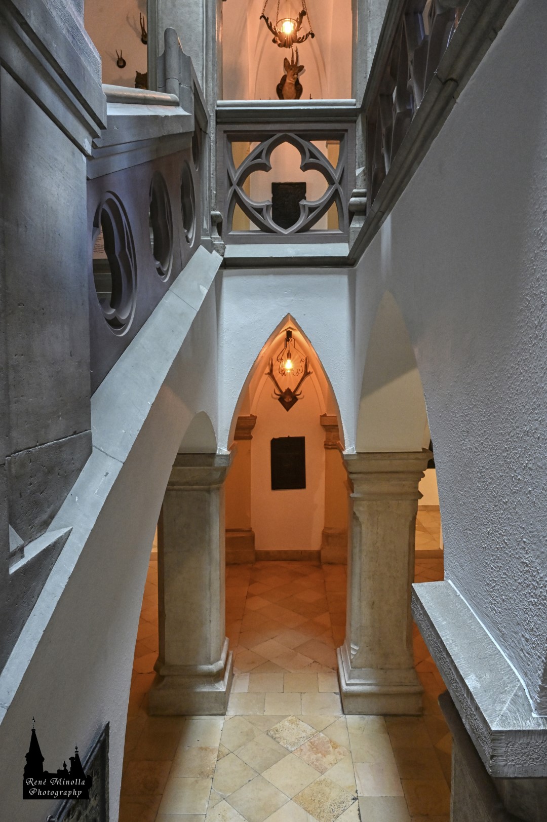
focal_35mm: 24
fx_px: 548
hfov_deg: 53.1
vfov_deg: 73.8
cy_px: 411
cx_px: 274
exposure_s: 1/15
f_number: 14
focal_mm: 24
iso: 4000
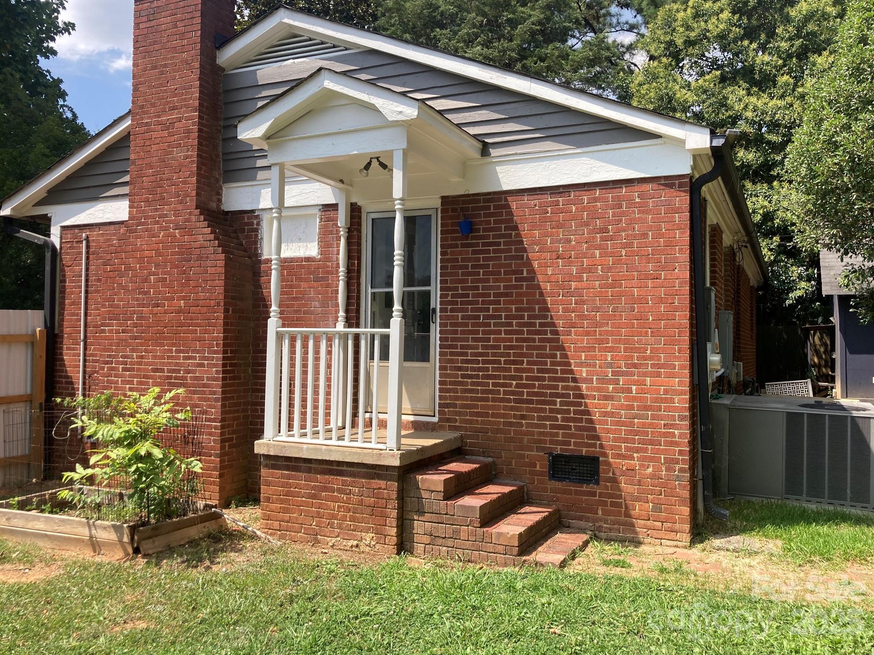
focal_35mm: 29
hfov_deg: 61.7
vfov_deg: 48.2
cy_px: 319
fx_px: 732
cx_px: 445
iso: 20
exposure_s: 1/1012
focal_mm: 3.99
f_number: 1.8
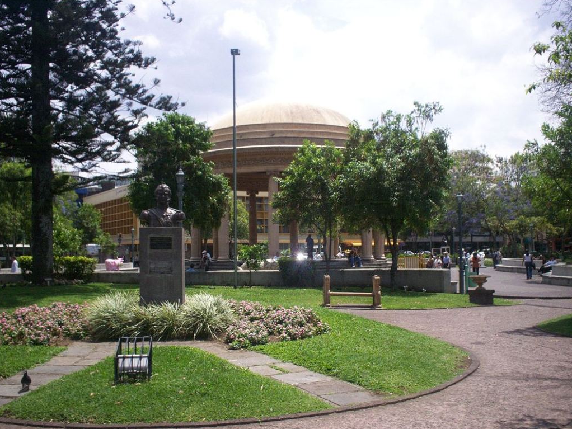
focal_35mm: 37
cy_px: 219
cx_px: 282
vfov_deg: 38.7
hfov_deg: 50.1
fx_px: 612
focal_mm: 6
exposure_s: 1/532
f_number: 4.5
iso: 100
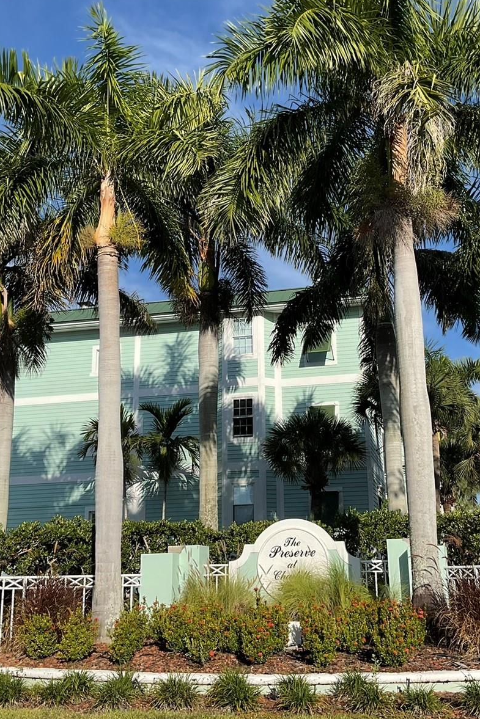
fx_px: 820
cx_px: 276
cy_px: 359
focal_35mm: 41
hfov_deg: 32.6
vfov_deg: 47.4
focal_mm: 3
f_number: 1.8
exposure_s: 1/2538
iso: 16
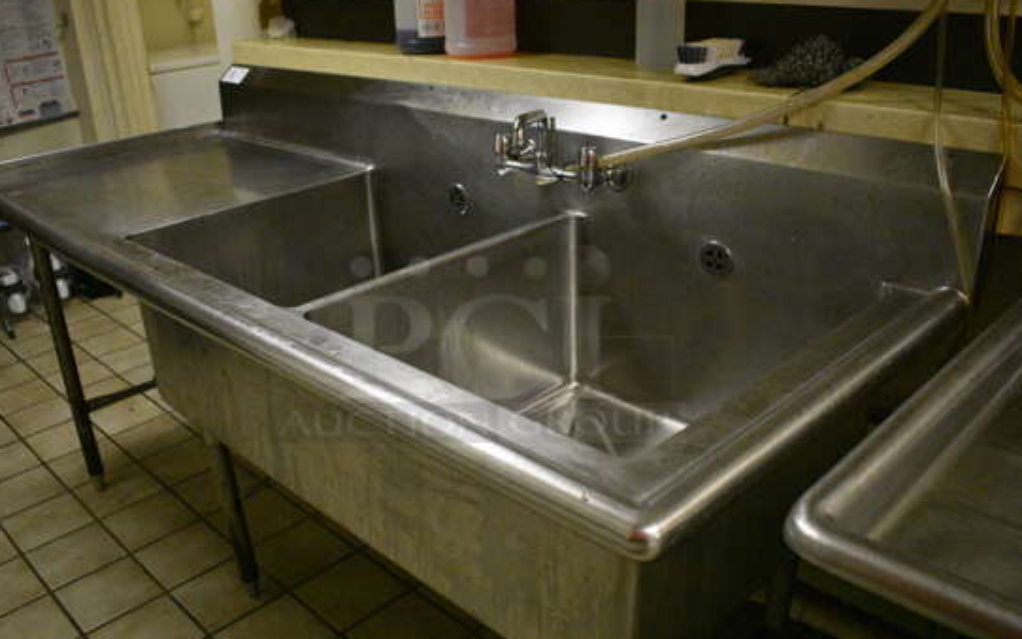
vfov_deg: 40.6
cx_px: 477
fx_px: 864
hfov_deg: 61.2
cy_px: 343
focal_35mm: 31
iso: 5600
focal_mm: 18
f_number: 3.5
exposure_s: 1/125
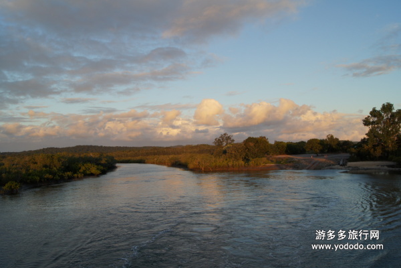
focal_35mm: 30
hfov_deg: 61.9
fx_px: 334
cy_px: 134
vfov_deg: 43.6
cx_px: 200
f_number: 10
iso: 200
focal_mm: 20
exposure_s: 1/80
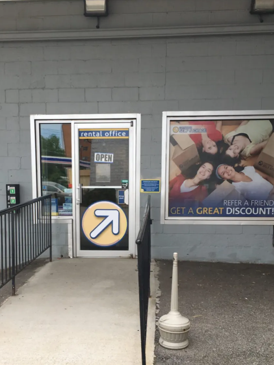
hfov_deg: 36.7
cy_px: 237
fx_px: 412
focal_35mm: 39
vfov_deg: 47.2
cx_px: 115
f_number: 2.2
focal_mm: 4.15
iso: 25
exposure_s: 1/513
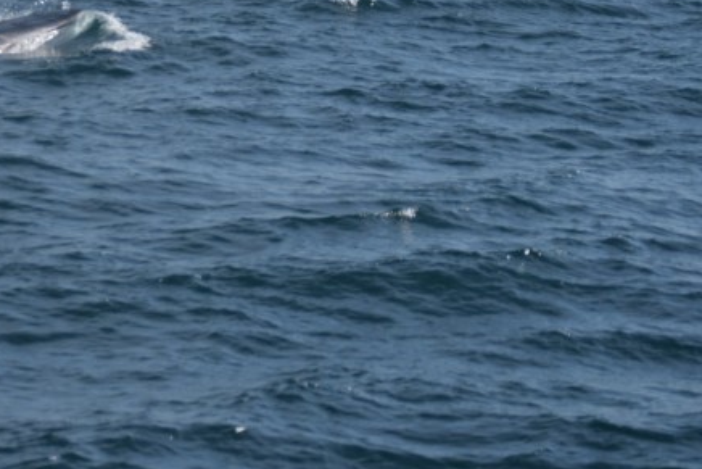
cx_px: 77
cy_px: 69
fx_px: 3984
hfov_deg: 10.0
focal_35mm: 204
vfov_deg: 6.7
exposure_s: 1/4000
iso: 200
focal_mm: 55
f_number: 4
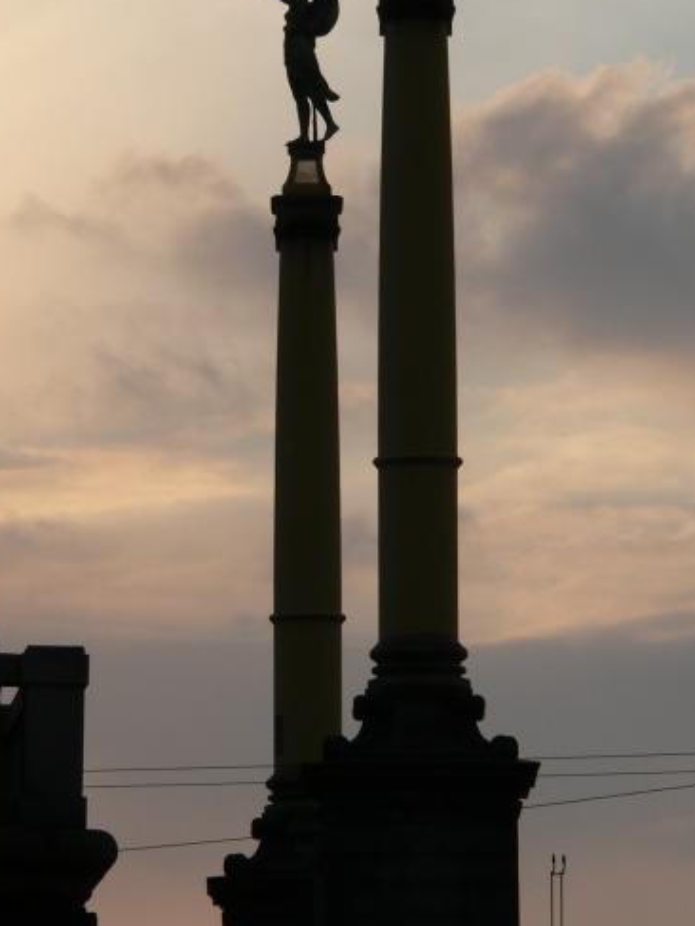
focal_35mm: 287
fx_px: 7683
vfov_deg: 6.9
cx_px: 366
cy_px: 336
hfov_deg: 5.2
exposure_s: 1/640
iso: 80
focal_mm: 29.1
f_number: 5.6
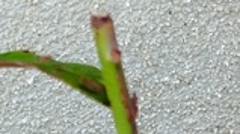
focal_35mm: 148
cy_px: 263
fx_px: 941
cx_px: -193
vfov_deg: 7.8
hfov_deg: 13.1
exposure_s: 1/167
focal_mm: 4.7
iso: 49
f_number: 1.79
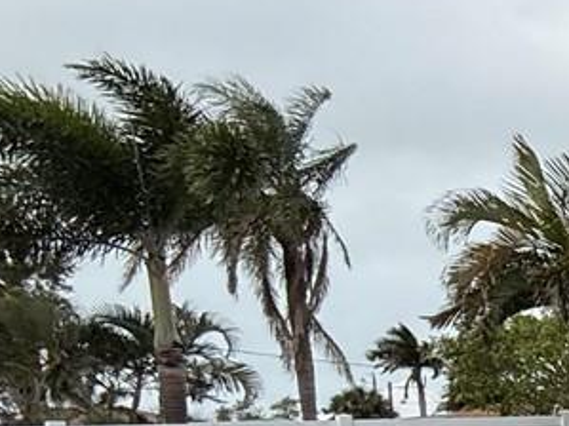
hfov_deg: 15.7
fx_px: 1232
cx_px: 1309
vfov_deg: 18.8
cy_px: 477
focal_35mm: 75
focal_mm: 2.22
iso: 50
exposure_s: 1/2841
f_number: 2.2
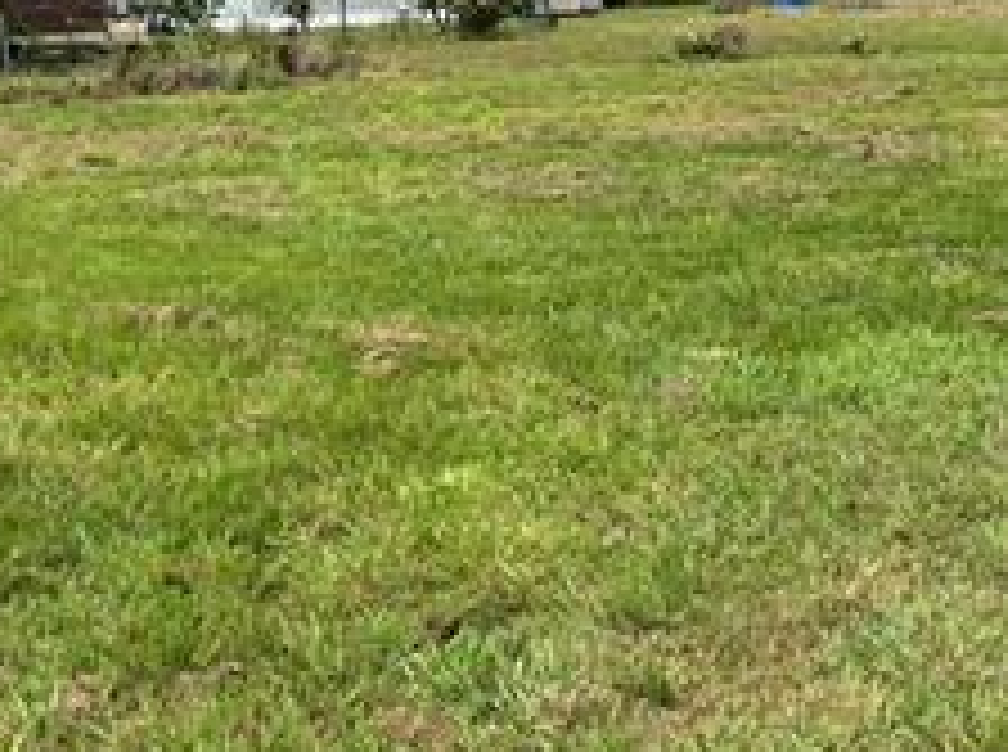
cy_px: 340
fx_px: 1802
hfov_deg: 30.8
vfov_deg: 23.6
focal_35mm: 62
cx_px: 263
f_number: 1.6
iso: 50
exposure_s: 1/3311
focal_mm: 5.96
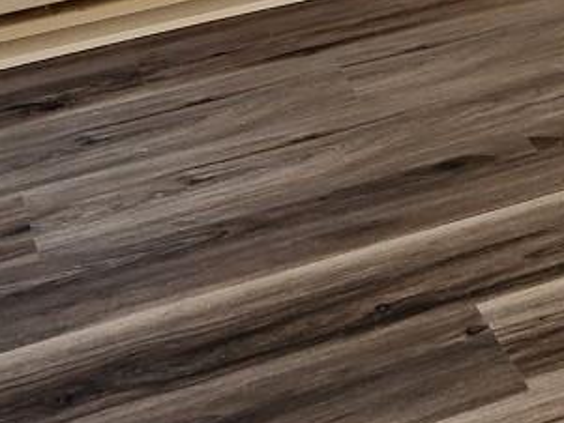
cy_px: -474
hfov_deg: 17.4
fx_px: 1793
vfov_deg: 11.8
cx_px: 585
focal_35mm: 110
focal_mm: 5.4
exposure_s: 1/120
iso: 250
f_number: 1.8
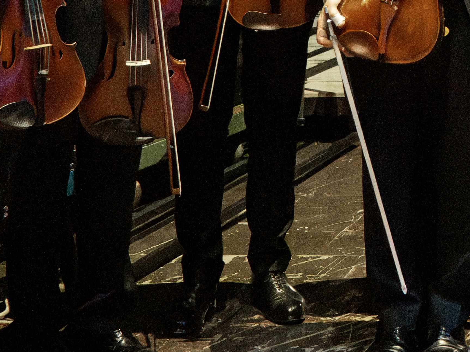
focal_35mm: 136
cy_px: -214
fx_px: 1851
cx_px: 839
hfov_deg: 13.1
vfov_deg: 10.4
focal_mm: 29.5
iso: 25600
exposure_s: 1/80
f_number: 3.5
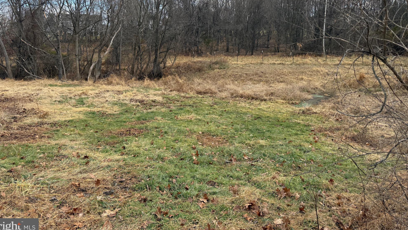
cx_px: 198
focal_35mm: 27
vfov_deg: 42.3
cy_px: 77
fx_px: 292
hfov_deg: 69.8
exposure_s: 1/1361
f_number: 1.78
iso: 100
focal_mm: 6.76
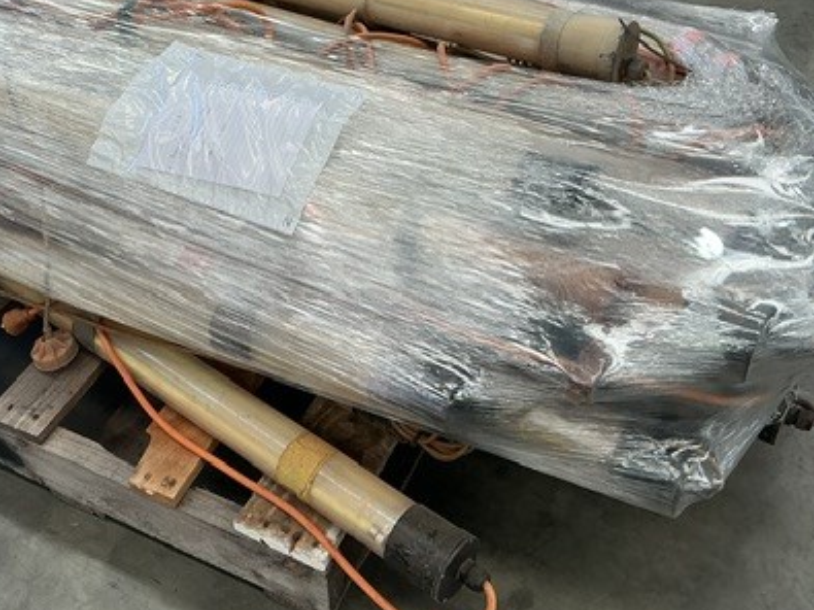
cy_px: 212
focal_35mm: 47
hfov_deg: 40.0
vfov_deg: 30.7
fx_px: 1105
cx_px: 282
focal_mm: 3
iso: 25
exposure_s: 1/100
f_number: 1.8
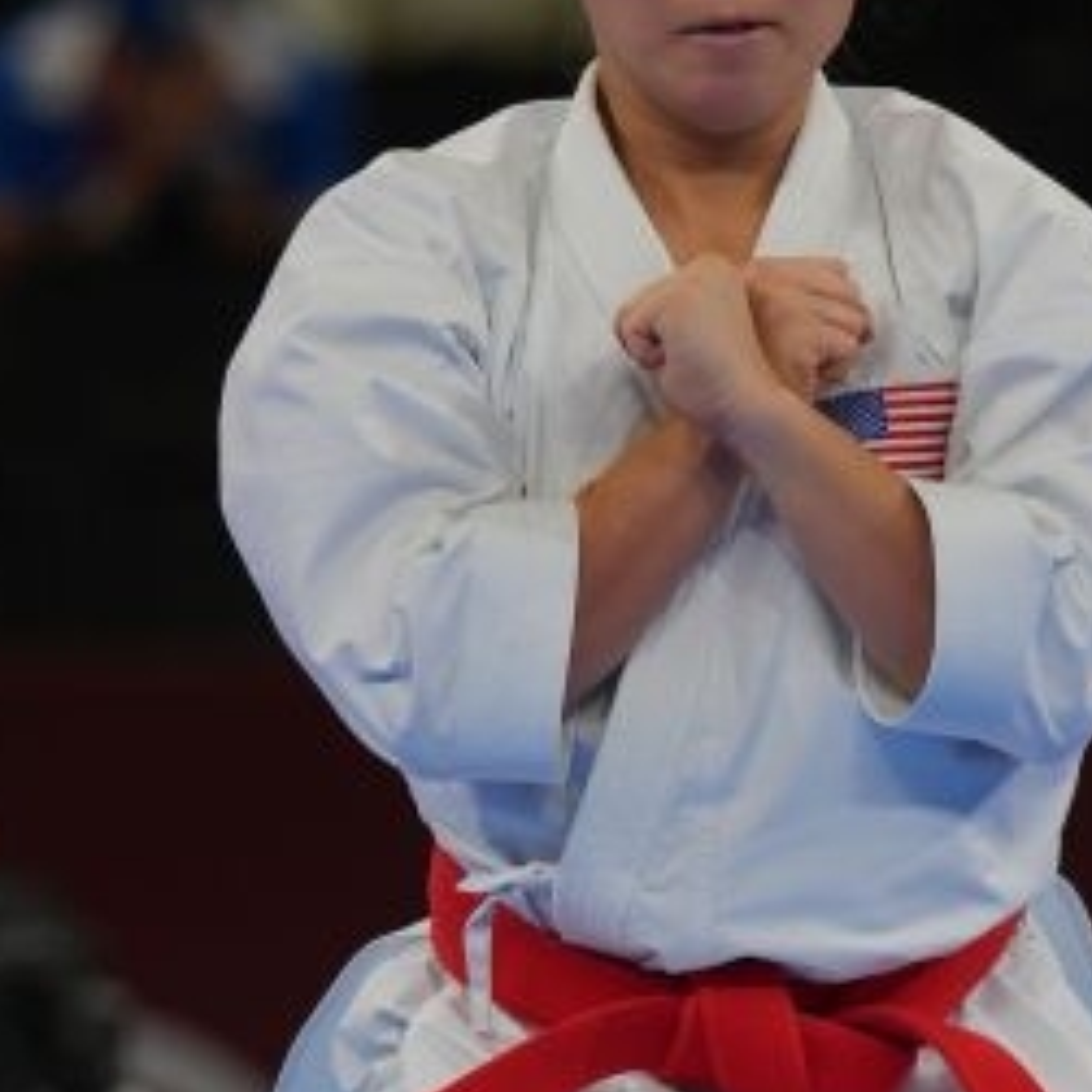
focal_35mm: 812
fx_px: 28981
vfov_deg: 2.2
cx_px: 805
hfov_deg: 2.2
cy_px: 961
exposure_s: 1/500
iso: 160
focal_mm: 200
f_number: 2.8
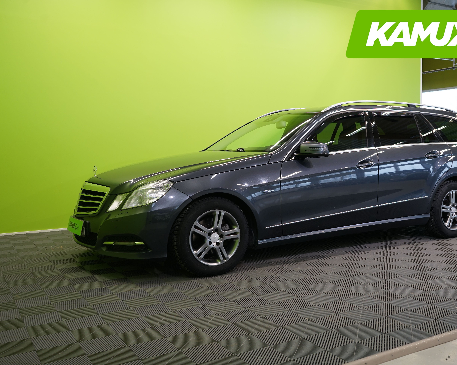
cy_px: 180
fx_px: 487
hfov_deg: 50.0
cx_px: 275
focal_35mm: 36
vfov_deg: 41.2
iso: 400
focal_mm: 31
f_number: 5
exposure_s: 1/30
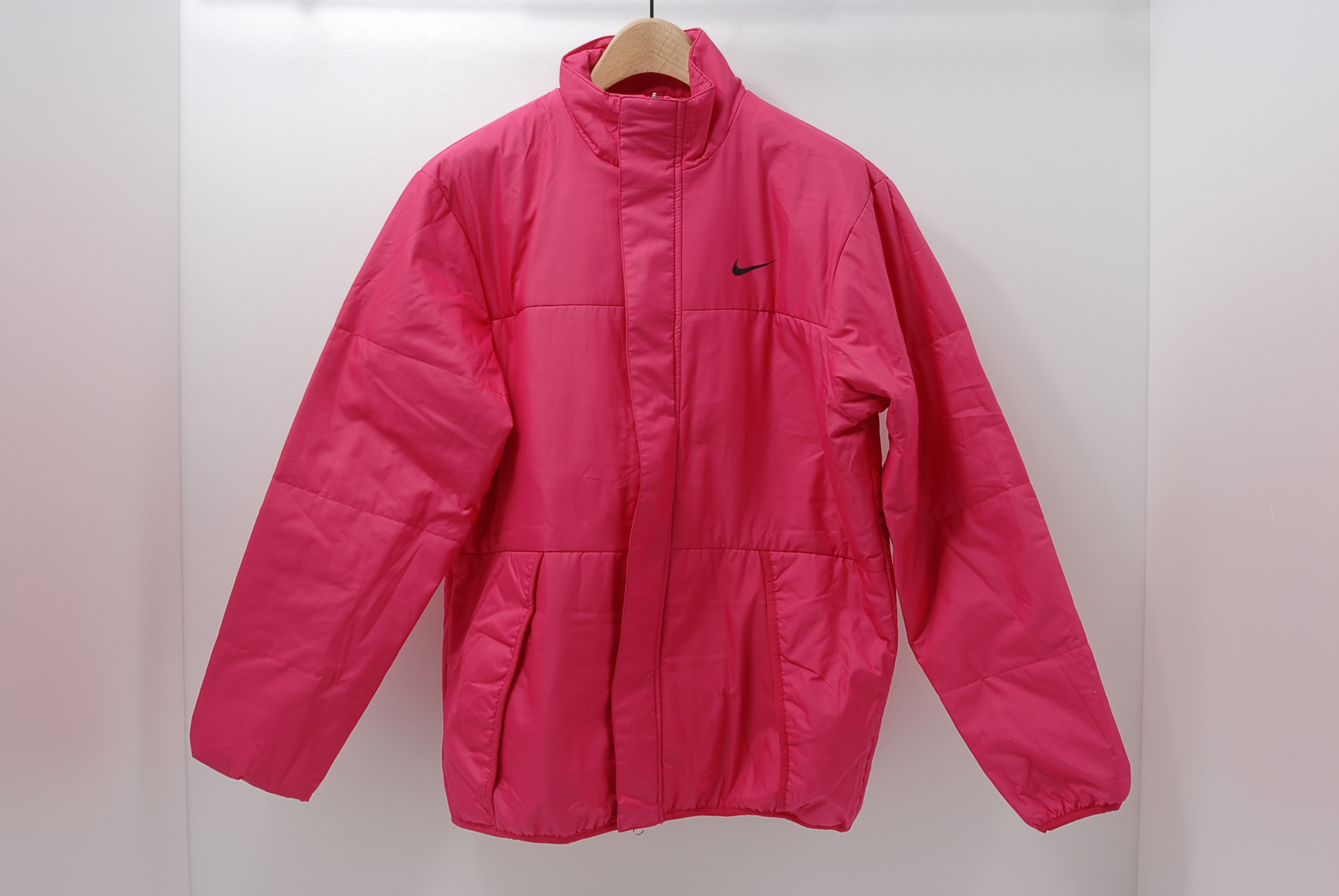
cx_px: 670
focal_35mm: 42
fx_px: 1564
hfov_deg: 46.3
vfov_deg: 32.0
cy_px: 448
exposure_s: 1/200
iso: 100
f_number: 8
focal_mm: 28
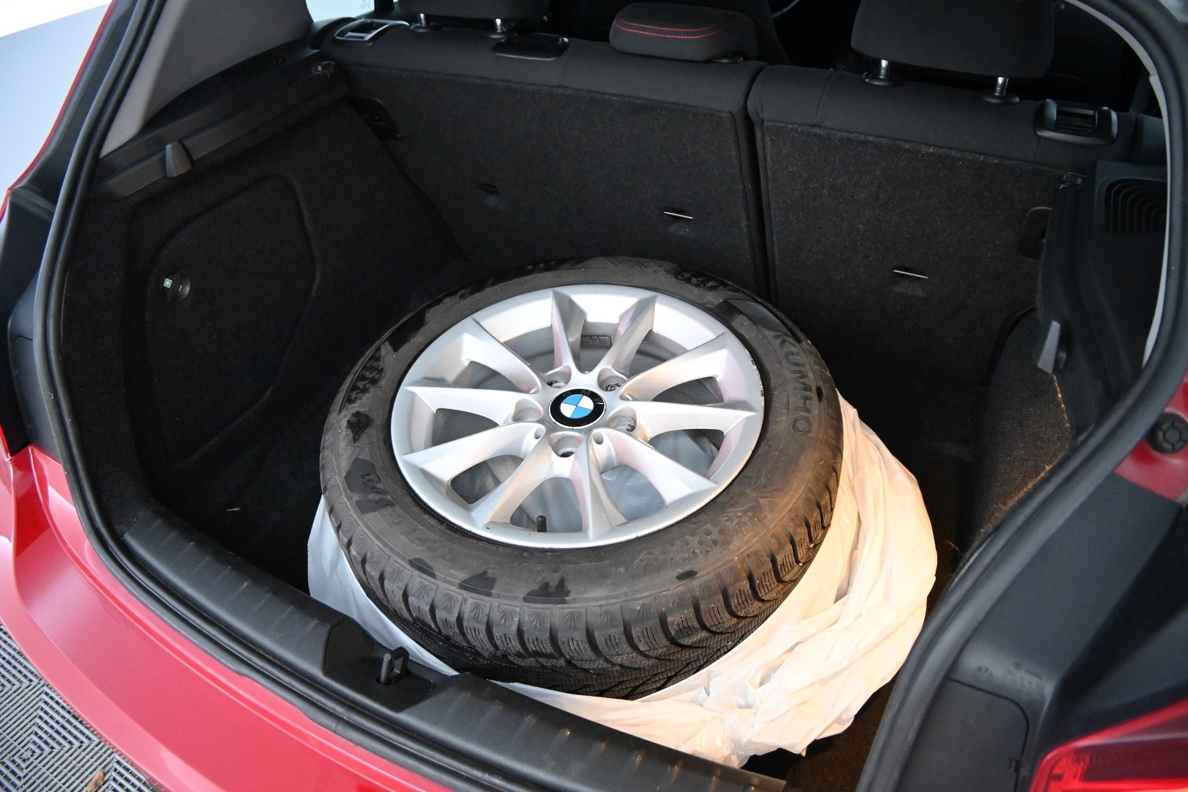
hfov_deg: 27.0
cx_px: 594
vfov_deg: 18.2
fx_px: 2475
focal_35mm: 75
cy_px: 396
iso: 5000
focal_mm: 50
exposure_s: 1/100
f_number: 7.1
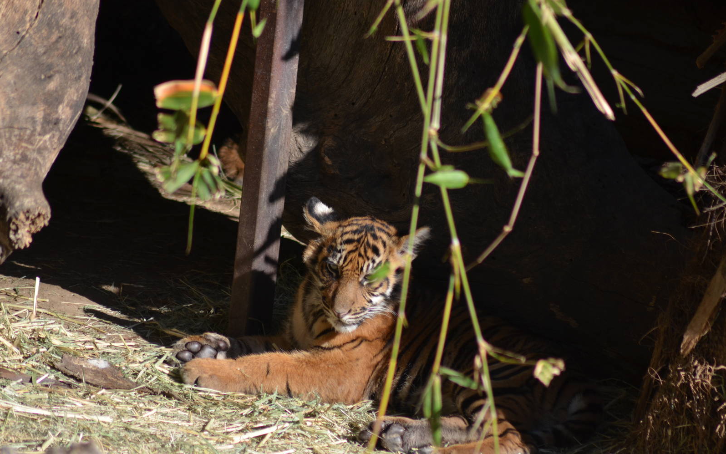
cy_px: 240
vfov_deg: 3.3
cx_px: 363
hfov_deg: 5.3
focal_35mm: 398
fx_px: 7875
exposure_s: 1/1250
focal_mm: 260
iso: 400
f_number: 5
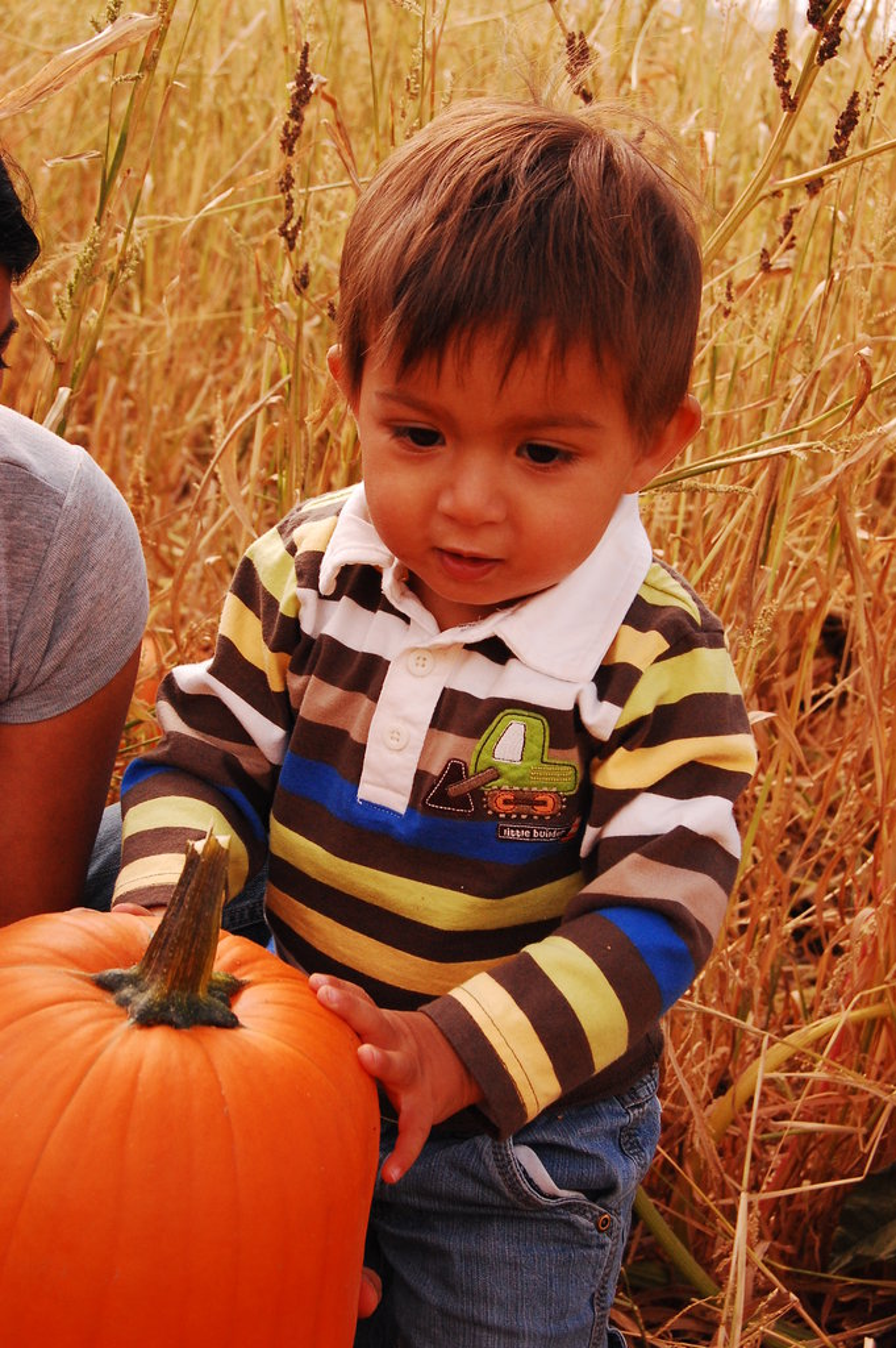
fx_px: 2244
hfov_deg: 22.6
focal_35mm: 60
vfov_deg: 33.4
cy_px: 674
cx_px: 448
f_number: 10
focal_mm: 40
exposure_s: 1/640
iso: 800
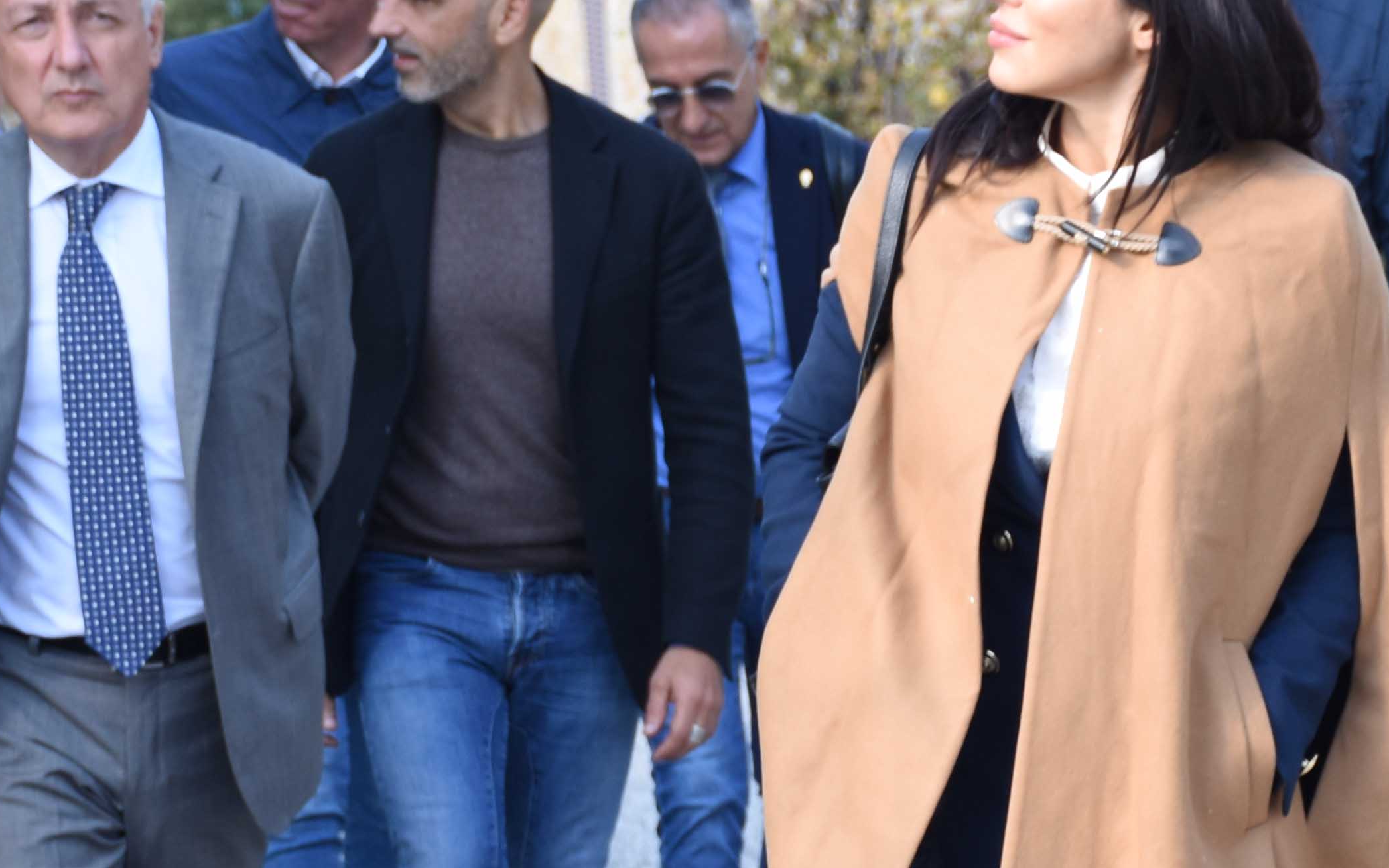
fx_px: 8291
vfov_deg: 6.0
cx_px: 1175
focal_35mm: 219
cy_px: 806
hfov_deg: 9.5
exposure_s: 1/160
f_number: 4.8
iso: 250
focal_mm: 50
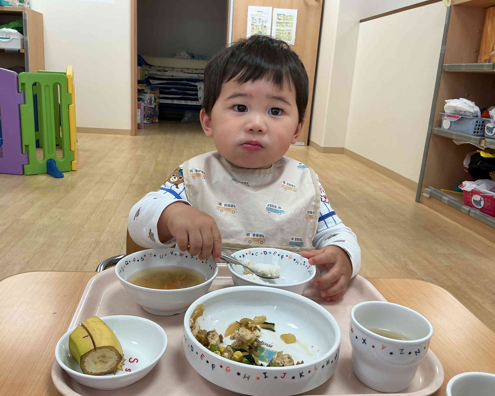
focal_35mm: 31
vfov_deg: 47.1
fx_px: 454
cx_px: 234
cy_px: 200
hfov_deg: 57.1
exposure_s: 1/120
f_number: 1.8
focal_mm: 3
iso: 25
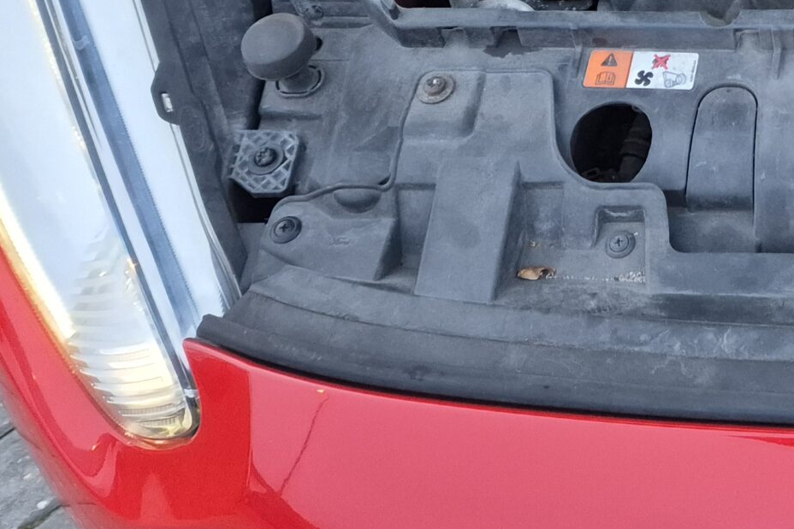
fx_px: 1456
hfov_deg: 26.3
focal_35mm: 66
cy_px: -253
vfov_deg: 18.4
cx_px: 1014
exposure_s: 1/100
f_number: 1.8
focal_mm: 5.4
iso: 1250
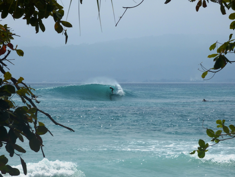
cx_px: 118
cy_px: 88
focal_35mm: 173
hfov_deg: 11.4
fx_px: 1174
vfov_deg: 8.6
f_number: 5.4
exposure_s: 1/1300
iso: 100
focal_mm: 28.23
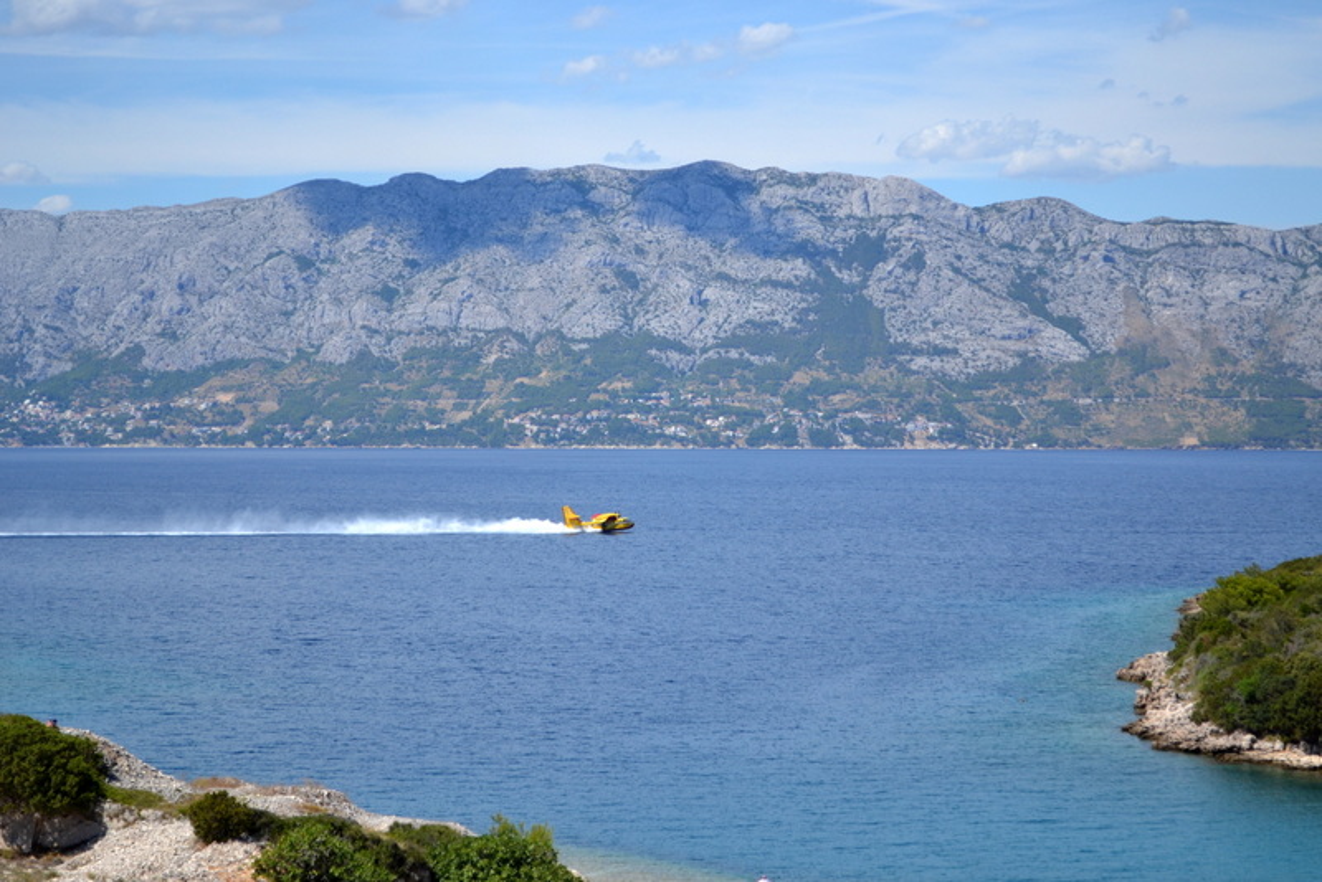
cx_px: 661
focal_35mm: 82
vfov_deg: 16.6
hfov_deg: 24.6
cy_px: 441
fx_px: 3031
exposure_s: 1/1600
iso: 400
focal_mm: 55
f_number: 6.3
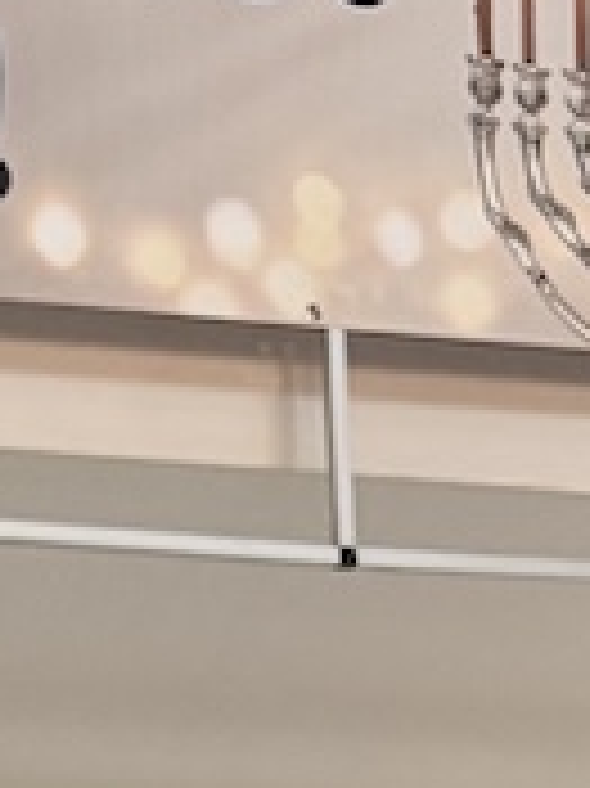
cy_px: 2051
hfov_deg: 7.1
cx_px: -739
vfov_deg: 8.8
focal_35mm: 198
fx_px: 4505
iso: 200
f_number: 1.6
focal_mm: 5.96
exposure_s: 1/50
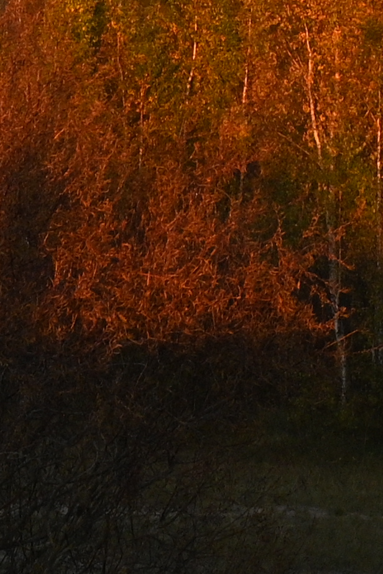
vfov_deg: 8.2
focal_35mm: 242
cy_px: -458
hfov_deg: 5.6
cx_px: 507
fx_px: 3862
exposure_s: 1/100
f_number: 16
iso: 1250
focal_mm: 37
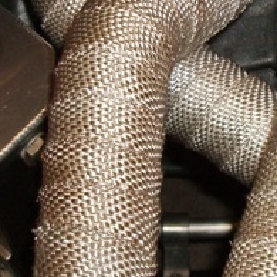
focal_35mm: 142
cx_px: 278
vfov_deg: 12.3
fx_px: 1286
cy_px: 72
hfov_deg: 12.2
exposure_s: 1/60
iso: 200
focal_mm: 8.2
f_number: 3.1
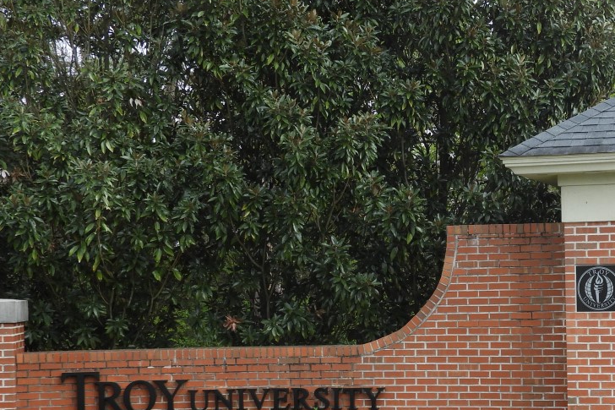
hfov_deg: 27.5
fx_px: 1230
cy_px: 282
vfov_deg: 18.8
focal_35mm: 72
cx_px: 500
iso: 100
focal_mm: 6.3
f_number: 3.8
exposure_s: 1/320
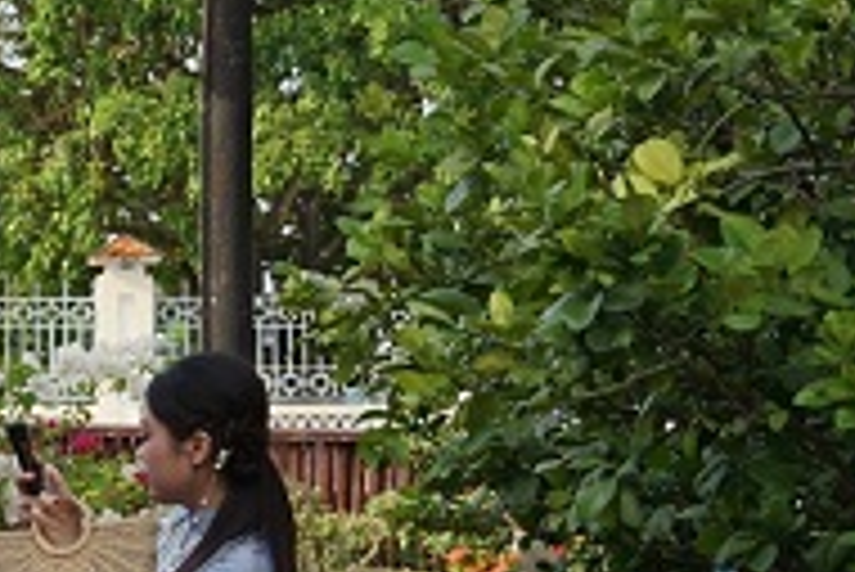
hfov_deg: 11.0
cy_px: 131
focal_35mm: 175
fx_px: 4159
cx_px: -652
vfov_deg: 7.8
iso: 100
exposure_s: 1/160
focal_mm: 37
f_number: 6.3
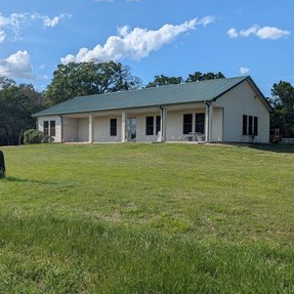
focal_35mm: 37
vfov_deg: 44.9
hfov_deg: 44.9
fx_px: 356
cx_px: 137
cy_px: 155
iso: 22
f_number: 1.68
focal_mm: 6.9
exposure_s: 1/1517
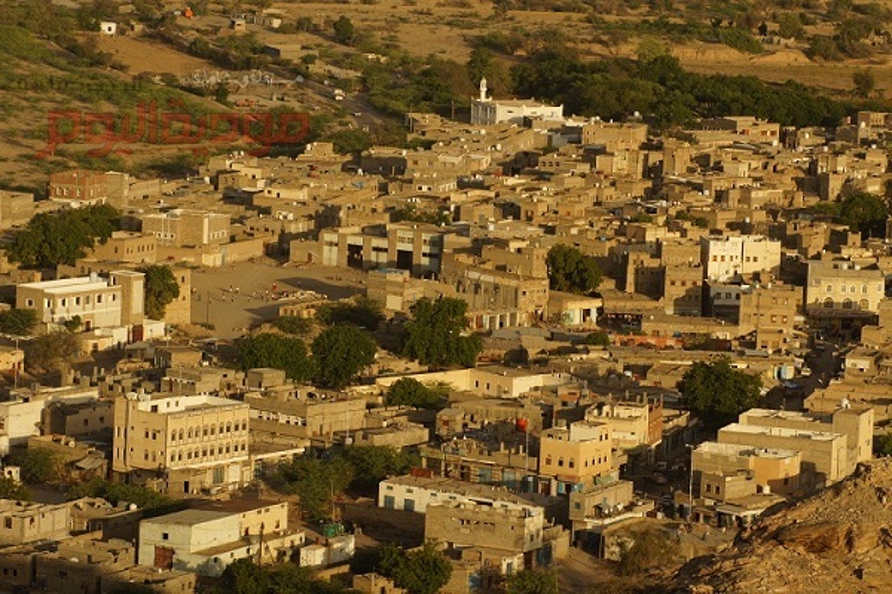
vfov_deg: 6.5
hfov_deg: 9.8
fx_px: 5203
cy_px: 297
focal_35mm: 210
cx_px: 446
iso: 200
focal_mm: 140
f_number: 9
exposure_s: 1/320
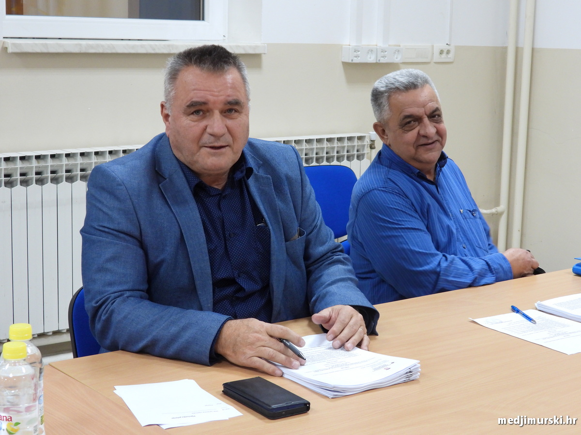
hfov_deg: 29.8
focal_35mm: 65
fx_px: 1091
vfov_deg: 22.6
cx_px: 290
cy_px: 218
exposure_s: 1/20
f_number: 3.5
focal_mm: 11.7
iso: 400
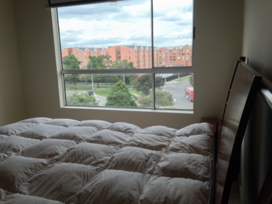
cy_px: 102
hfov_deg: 55.4
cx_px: 136
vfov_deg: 42.9
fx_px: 259
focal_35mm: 33
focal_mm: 4.12
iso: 50
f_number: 2.4
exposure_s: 1/206
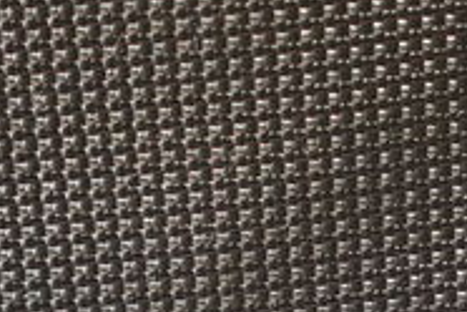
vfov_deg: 5.9
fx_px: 3038
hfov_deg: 8.6
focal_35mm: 234
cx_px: 665
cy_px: 196
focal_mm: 35
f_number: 4.5
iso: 5000
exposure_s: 1/160
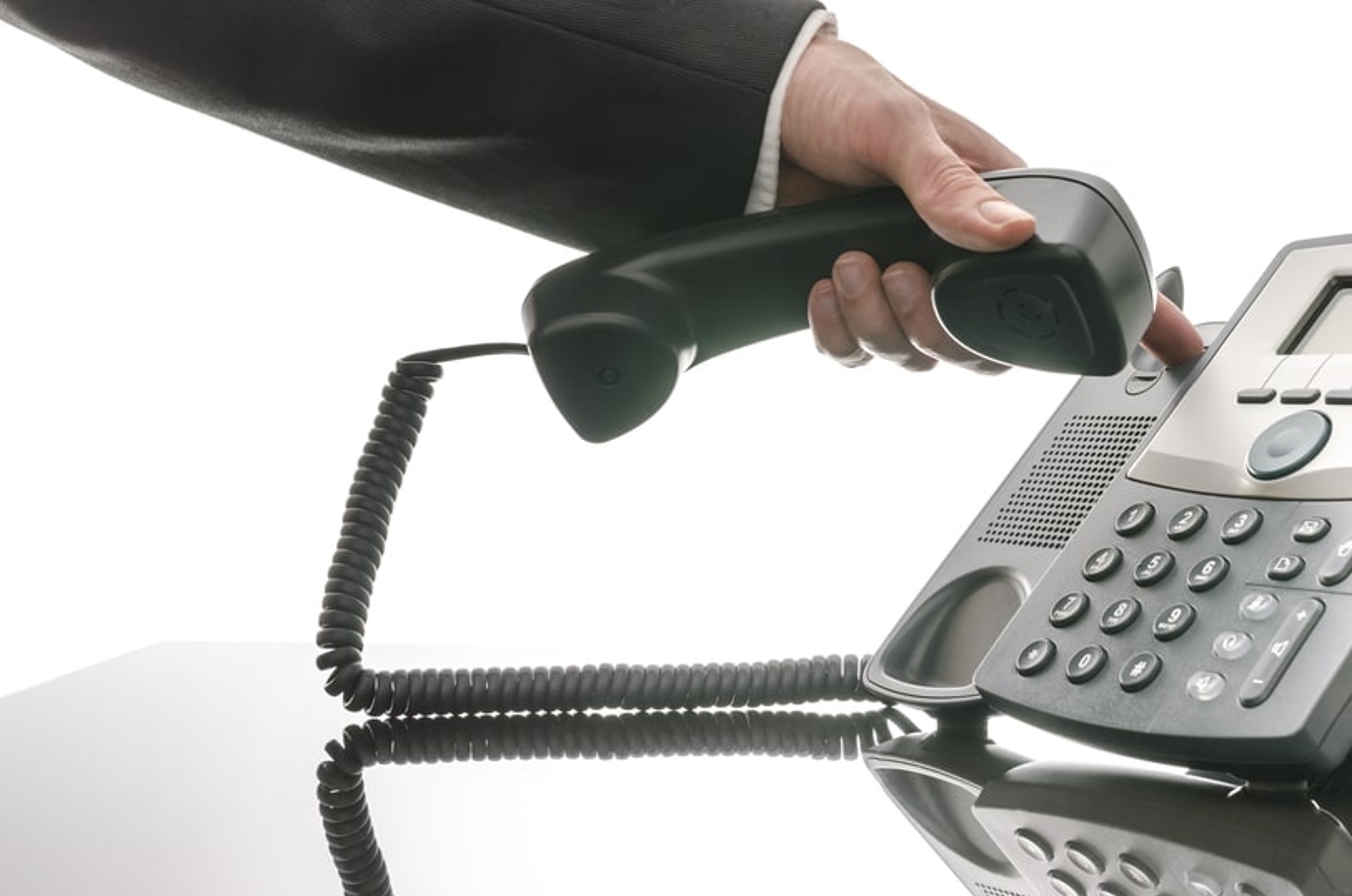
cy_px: 471
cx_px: 745
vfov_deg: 21.0
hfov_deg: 31.2
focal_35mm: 65
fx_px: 2422
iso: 100
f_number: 8
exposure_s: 1.3
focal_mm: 35
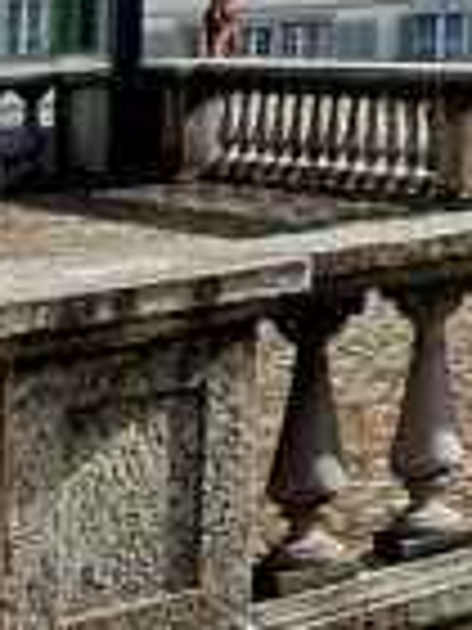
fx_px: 1727
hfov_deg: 10.7
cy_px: -234
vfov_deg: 18.8
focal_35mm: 95
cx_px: 1416
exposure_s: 1/5000
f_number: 2.2
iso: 40
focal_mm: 1.74
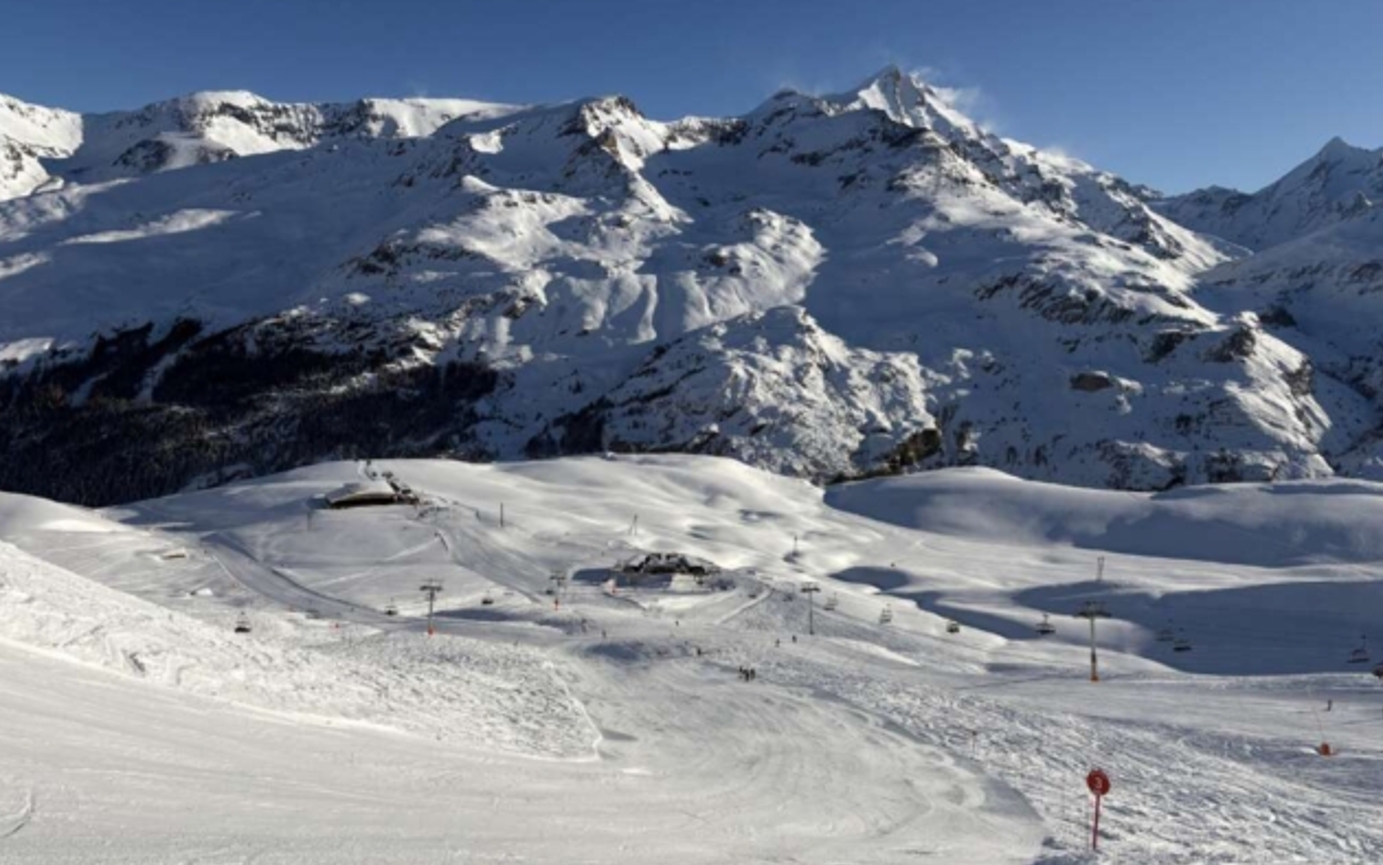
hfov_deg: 66.5
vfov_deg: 44.5
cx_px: 692
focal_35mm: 28
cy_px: 463
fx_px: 1056
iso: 50
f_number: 1.6
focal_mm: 5.96
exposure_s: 1/10101
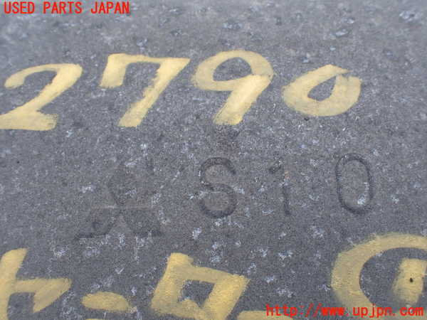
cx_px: 214
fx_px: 370
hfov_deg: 60.0
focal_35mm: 30
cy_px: 160
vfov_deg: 46.8
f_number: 3.2
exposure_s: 1/160
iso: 100
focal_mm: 5.4
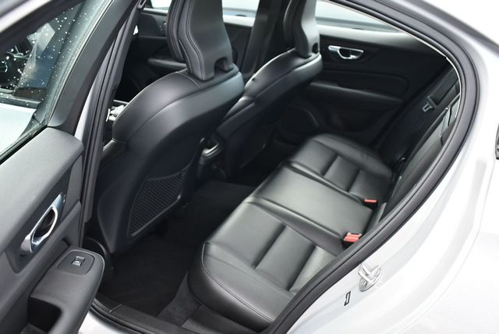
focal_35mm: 36
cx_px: 250
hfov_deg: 53.1
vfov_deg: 36.9
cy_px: 167
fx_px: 499
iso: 450
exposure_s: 1/250
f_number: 3.5
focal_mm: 18
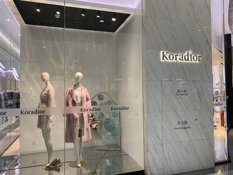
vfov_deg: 53.1
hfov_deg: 67.3
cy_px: 88
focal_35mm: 26
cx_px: 116
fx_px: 175
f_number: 1.8
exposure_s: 1/100
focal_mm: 4.25
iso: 80
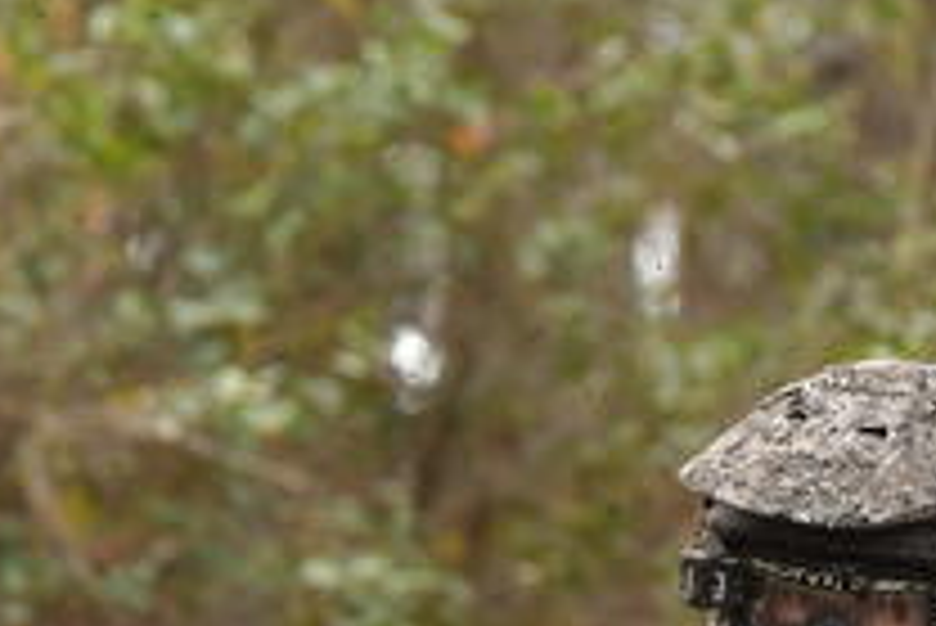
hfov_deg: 1.7
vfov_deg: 1.2
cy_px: 1446
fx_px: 31091
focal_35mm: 1195
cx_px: 929
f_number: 4.5
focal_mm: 170
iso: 720
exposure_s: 1/1000
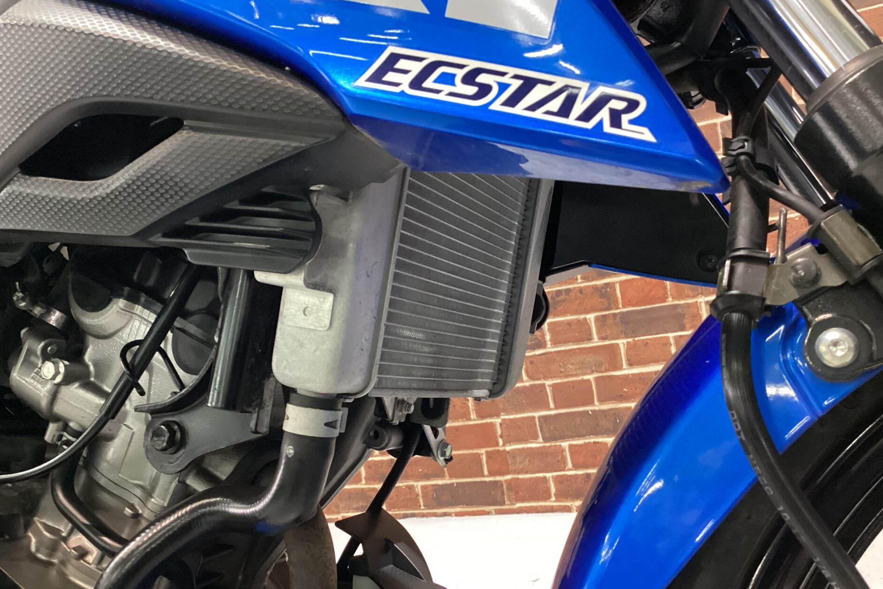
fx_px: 809
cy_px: 326
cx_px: 432
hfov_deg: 57.2
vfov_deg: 39.9
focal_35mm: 33
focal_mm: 3.3
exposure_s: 1/30
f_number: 2.4
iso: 400
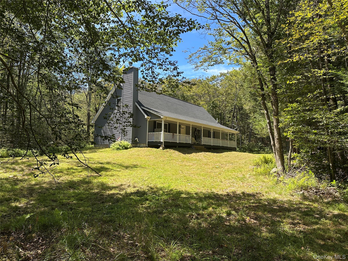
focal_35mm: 24
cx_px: 174
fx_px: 241
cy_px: 130
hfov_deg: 71.6
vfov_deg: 56.8
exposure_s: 1/1131
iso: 80
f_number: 1.78
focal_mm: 6.86
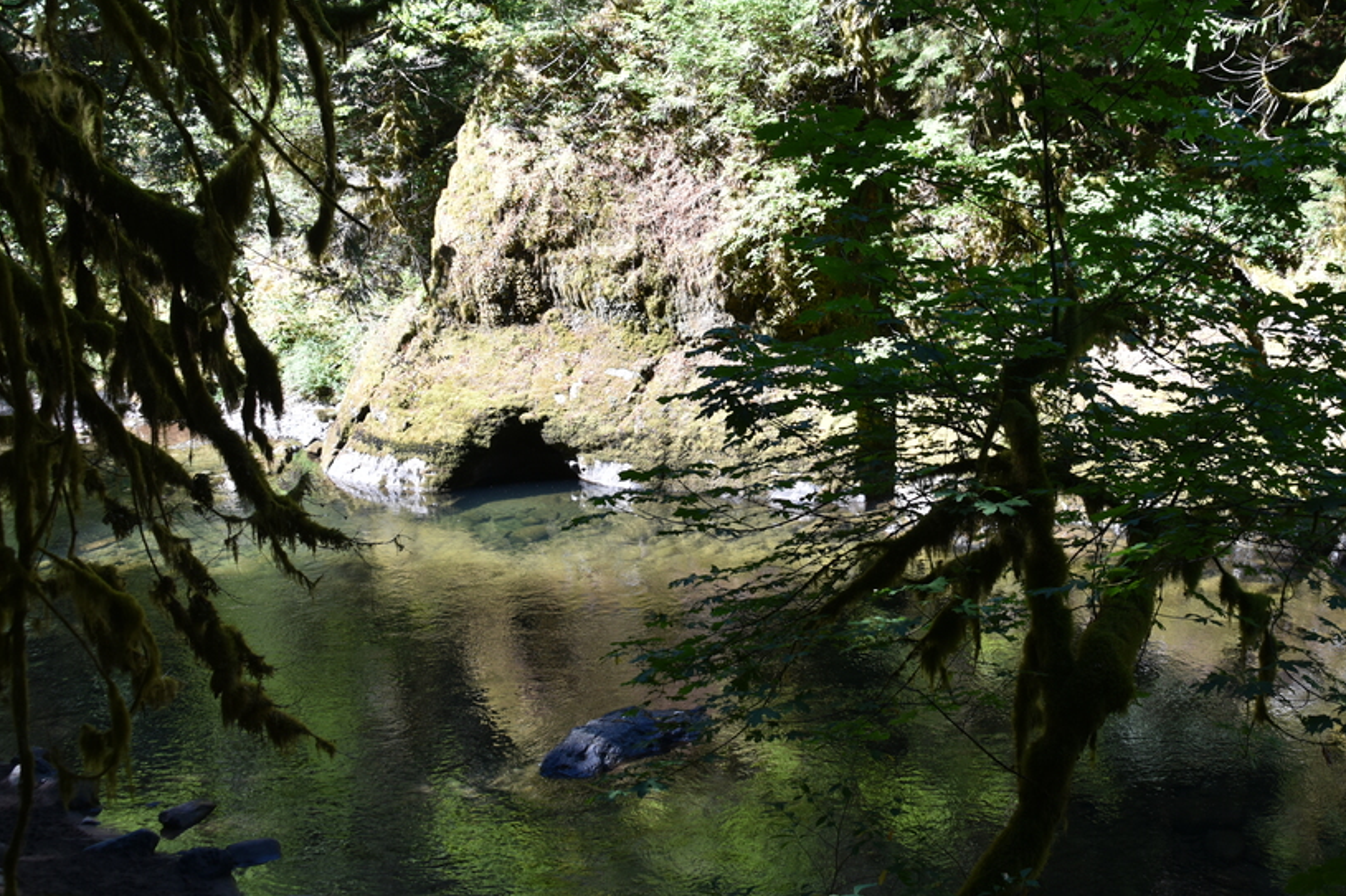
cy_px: 363
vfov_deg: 30.4
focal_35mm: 44
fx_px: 1645
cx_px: 816
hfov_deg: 44.3
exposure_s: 1/100
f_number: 5
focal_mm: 28
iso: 100
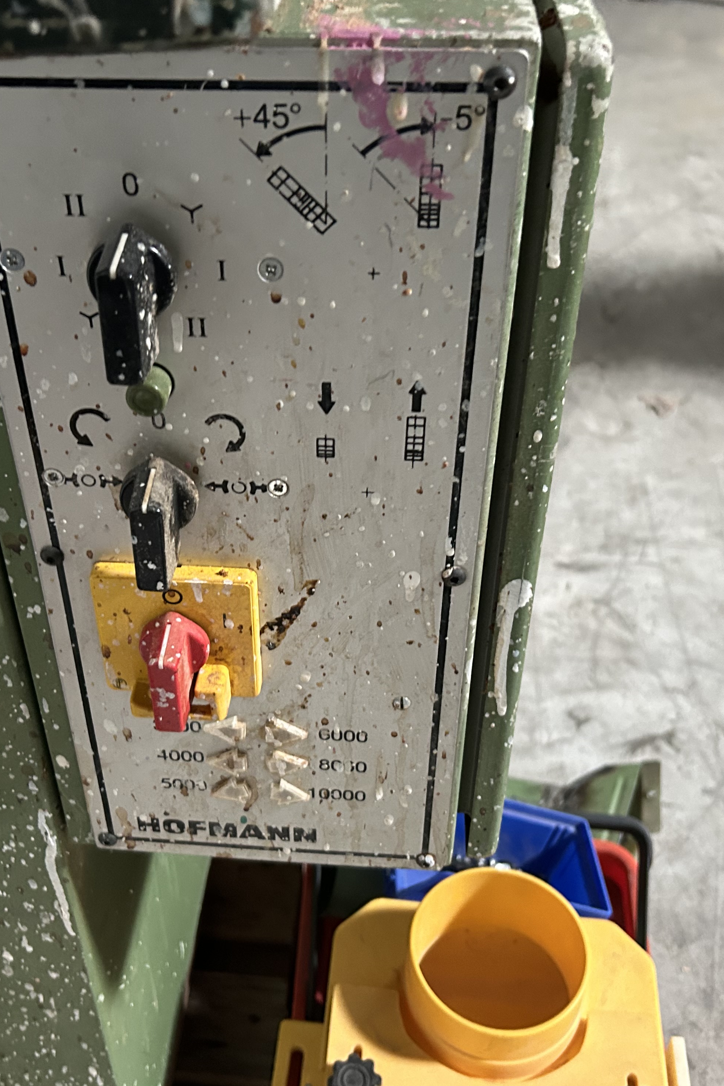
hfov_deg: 35.9
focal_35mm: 37
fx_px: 1116
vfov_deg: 51.9
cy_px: 539
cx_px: 309
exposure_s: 1/44
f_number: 1.5
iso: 500
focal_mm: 5.7
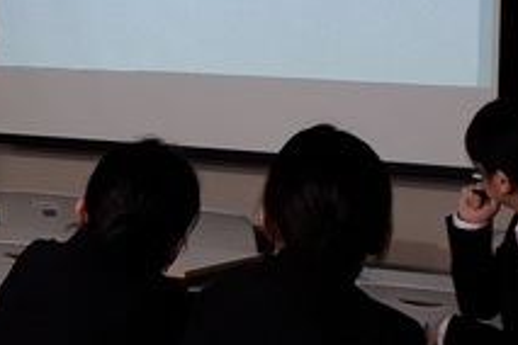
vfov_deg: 20.3
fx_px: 950
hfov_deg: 30.4
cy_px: 47
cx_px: 190
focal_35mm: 66
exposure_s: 1/33
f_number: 1.9
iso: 80
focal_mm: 3.6
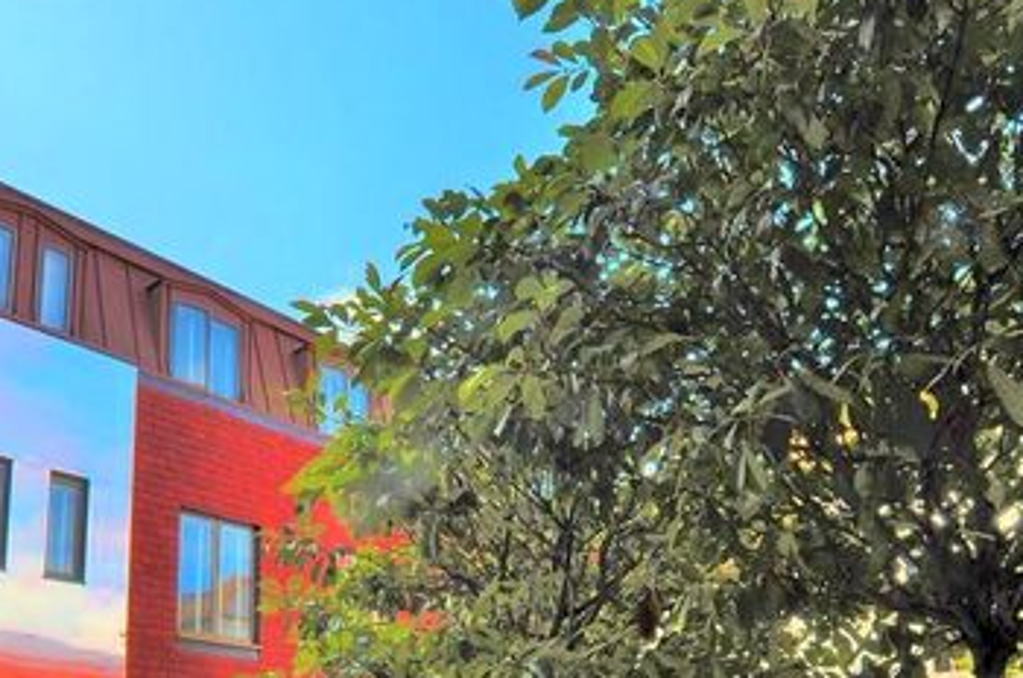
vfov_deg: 39.6
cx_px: 433
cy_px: 636
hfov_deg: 61.7
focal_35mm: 30
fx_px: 851
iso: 280
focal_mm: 10
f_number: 10
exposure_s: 1/250
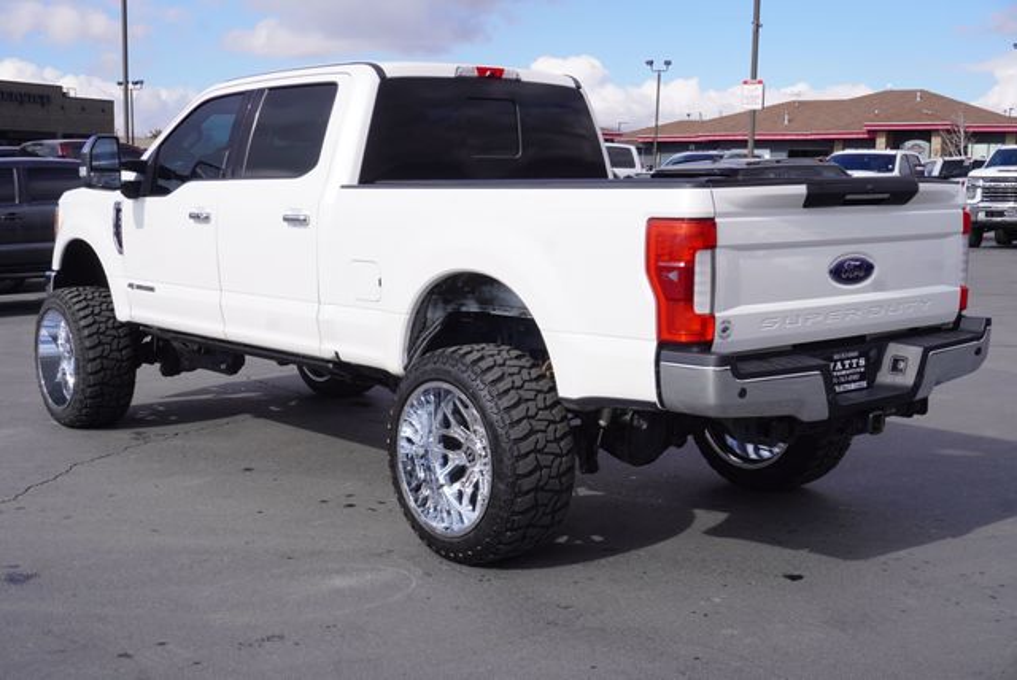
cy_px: 340
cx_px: 508
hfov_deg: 42.3
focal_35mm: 46
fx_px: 1315
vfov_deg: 29.0
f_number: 11
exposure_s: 1/160
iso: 100
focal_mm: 31
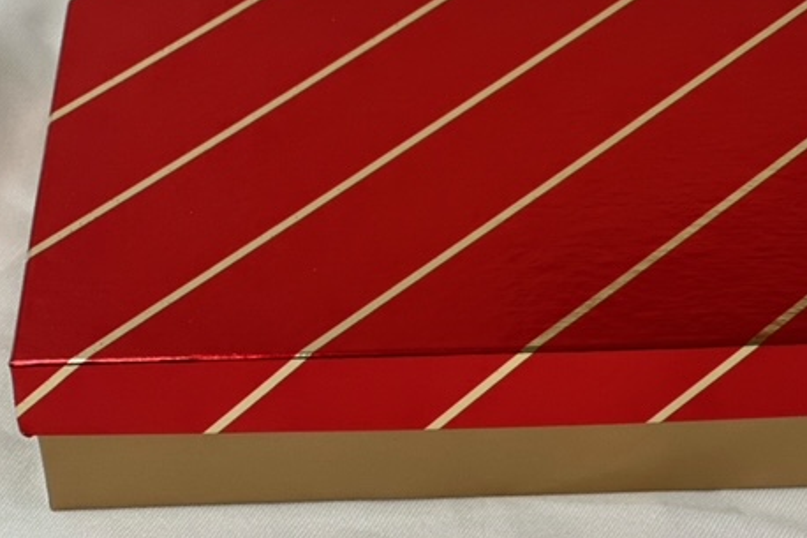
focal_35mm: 112
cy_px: 263
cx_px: 543
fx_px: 2510
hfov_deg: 18.2
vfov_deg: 12.2
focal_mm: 9
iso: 125
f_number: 2.8
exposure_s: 1/40
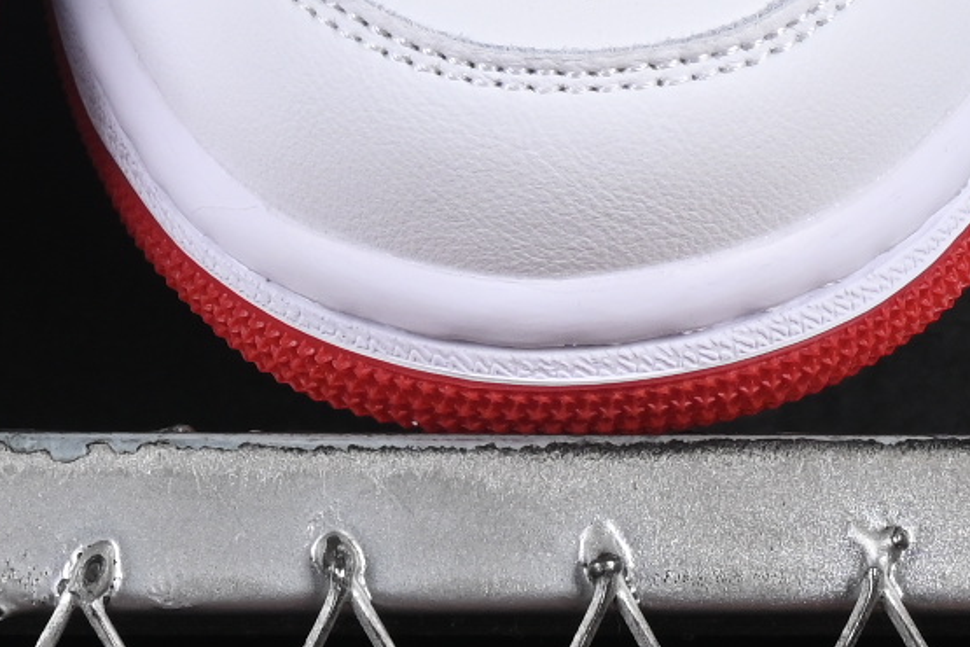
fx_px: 10130
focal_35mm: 376
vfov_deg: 3.6
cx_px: 65
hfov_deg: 5.5
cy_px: -589
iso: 160
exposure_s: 1/80
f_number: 8
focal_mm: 50
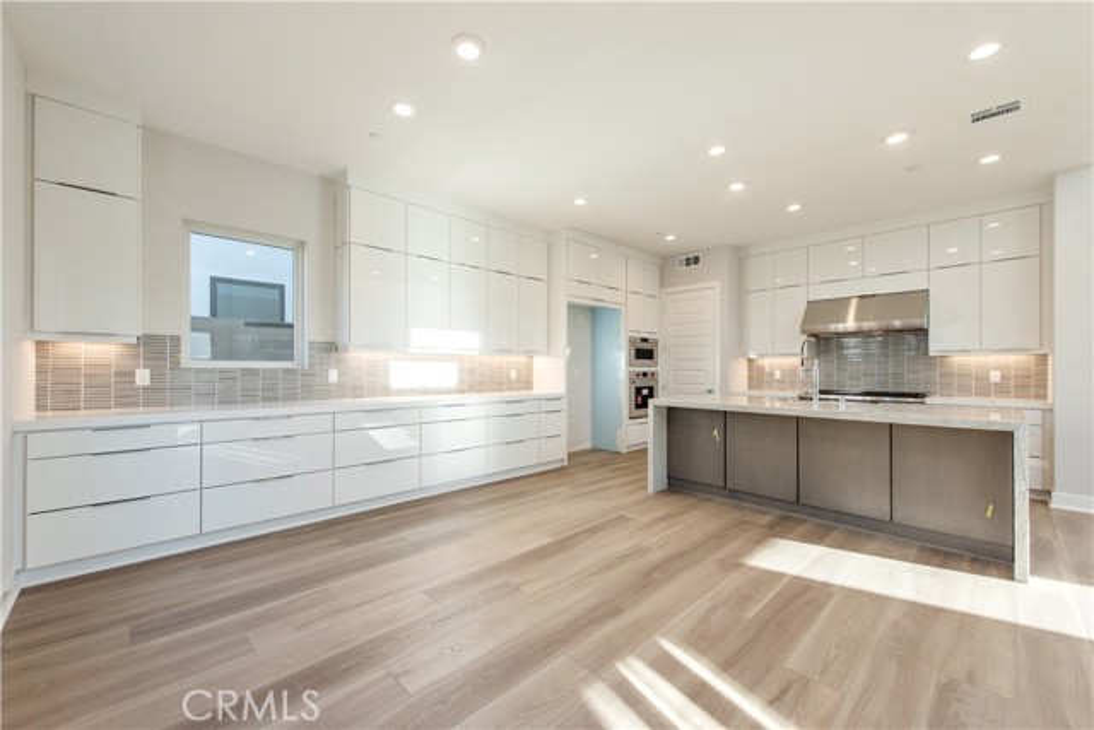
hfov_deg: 104.2
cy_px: 365
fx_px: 426
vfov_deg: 81.2
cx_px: 547
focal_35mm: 14
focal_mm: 14
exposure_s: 1/160
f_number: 6.3
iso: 400
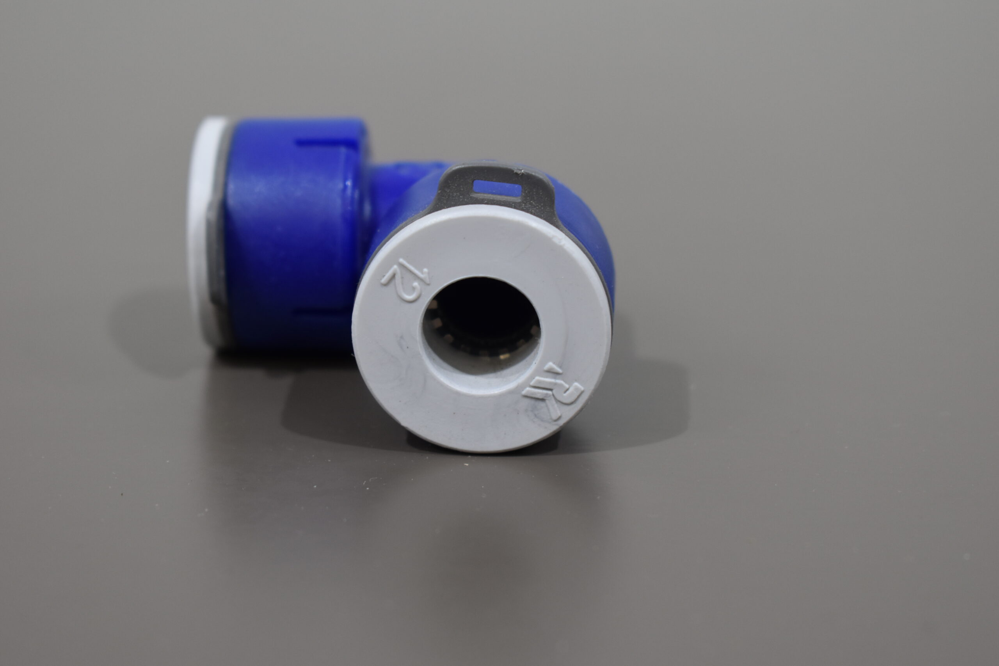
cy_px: 333
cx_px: 500
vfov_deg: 16.6
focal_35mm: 82
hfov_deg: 24.6
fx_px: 2289
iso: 500
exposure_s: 1/60
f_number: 5.6
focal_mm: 55
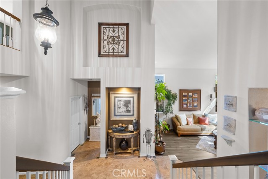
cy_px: 90
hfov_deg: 104.2
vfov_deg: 81.2
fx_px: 104
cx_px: 134
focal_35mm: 14
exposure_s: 6
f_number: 9
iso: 100
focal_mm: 14
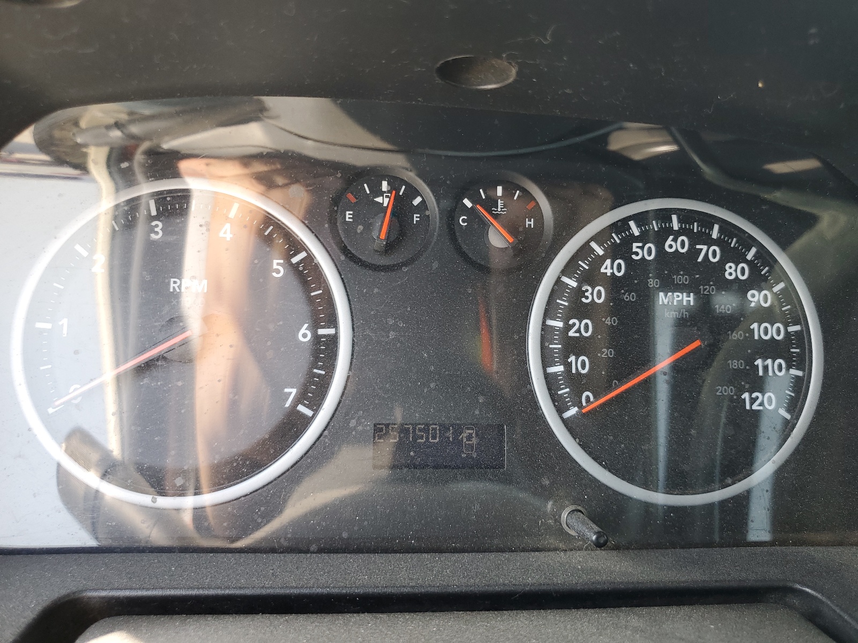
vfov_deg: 53.1
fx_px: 644
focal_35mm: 26
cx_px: 429
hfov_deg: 67.3
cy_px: 322
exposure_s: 1/133
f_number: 1.5
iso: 50
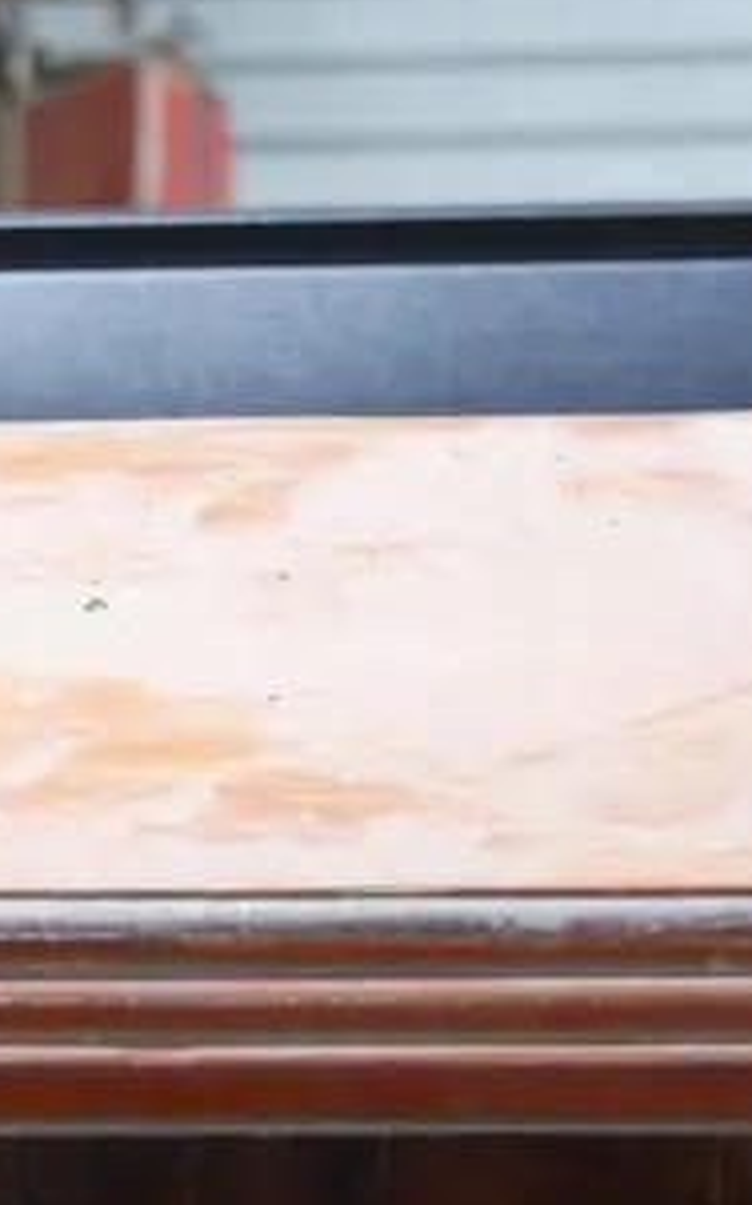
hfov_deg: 7.9
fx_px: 5446
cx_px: 238
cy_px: 1958
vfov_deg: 11.9
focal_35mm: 166
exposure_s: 1/60
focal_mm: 23
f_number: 5.1
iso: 1600
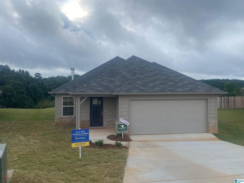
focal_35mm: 26
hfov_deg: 67.3
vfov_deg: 53.1
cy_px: 92
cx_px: 122
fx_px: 183
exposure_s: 1/1701
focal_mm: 4.25
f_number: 1.8
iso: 32
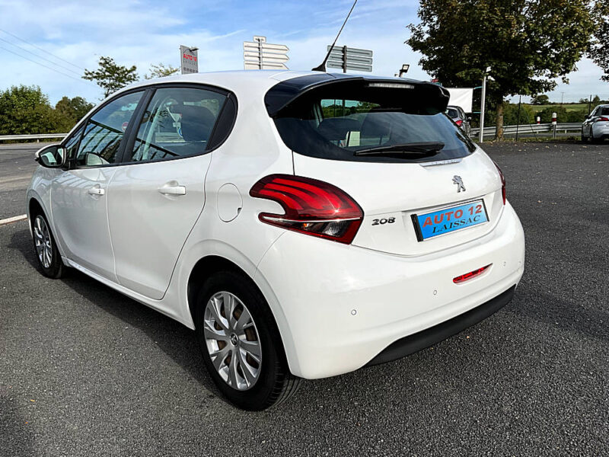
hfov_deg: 61.7
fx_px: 510
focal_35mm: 29
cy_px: 228
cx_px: 304
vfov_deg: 48.2
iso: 25
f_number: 1.8
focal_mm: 3
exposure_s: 1/2227
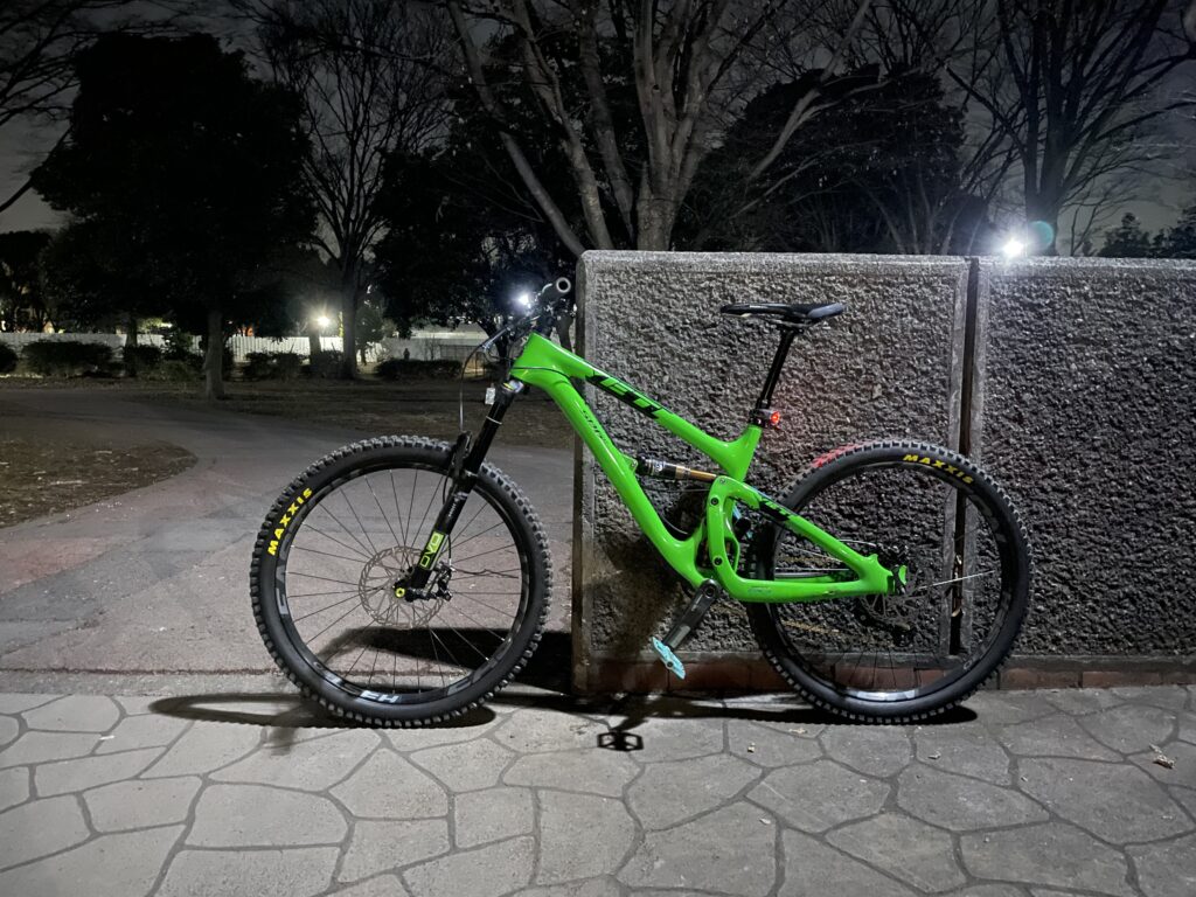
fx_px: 898
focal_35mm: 26
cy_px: 448
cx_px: 598
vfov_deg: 53.1
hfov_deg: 67.3
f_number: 1.6
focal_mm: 4.2
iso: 2000
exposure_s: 1/8
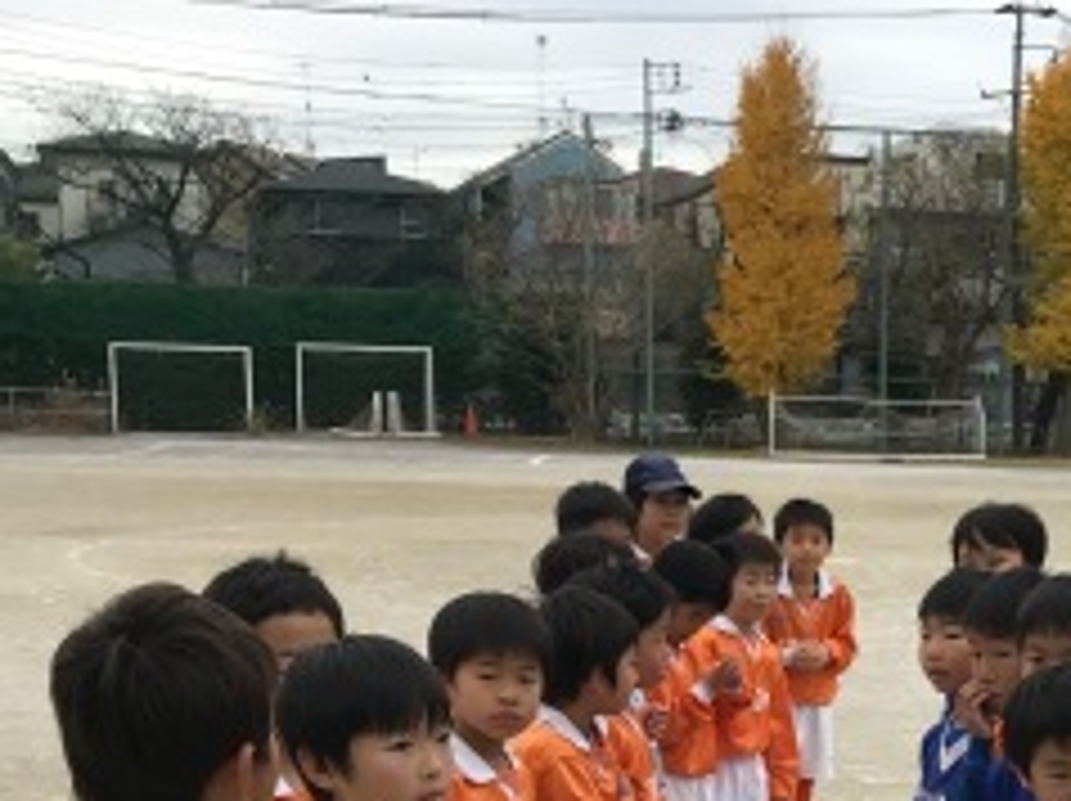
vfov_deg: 18.3
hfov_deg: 25.2
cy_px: 1037
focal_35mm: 75
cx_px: 961
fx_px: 2318
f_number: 1.8
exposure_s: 1/694
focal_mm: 3.99
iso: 20
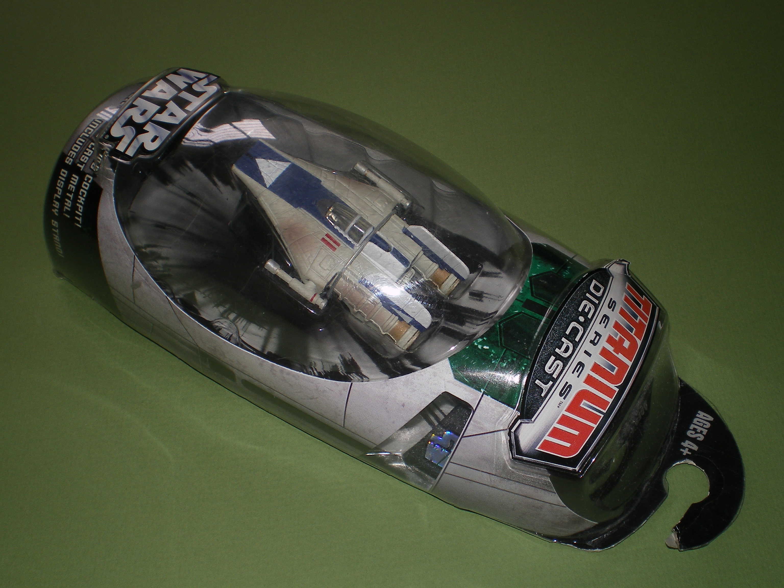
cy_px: 294
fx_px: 997
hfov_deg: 42.9
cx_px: 392
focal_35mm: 44
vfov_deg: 32.9
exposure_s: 1/30
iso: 64
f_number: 4.9
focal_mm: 7.4
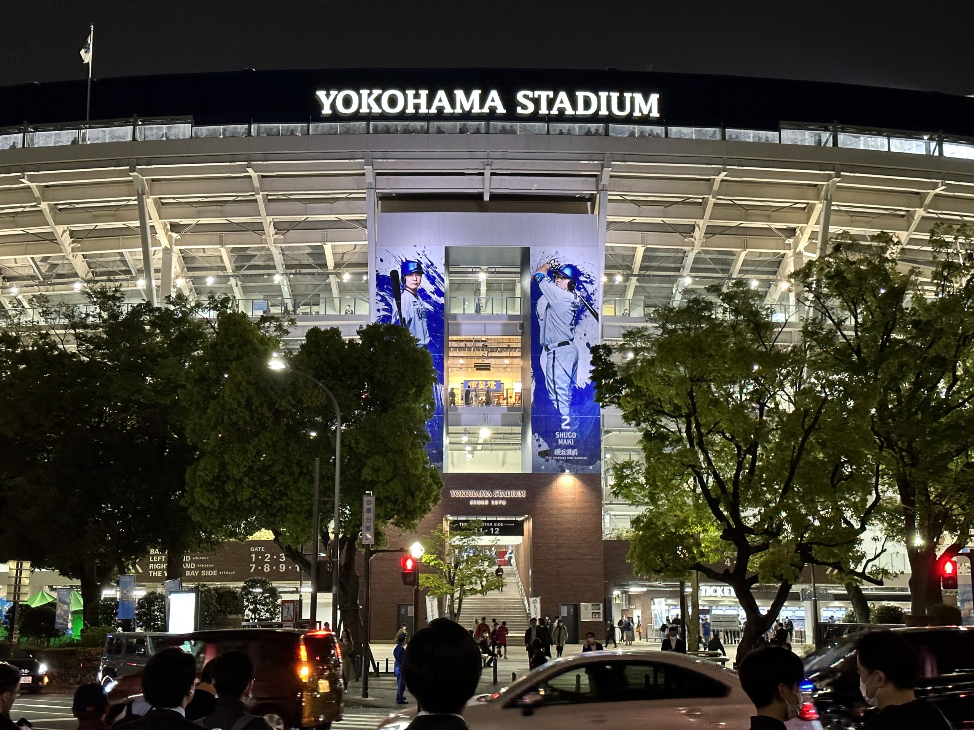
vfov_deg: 30.3
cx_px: 487
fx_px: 1351
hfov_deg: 39.7
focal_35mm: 48
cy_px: 365
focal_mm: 6.86
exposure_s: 1/33
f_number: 1.78
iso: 320
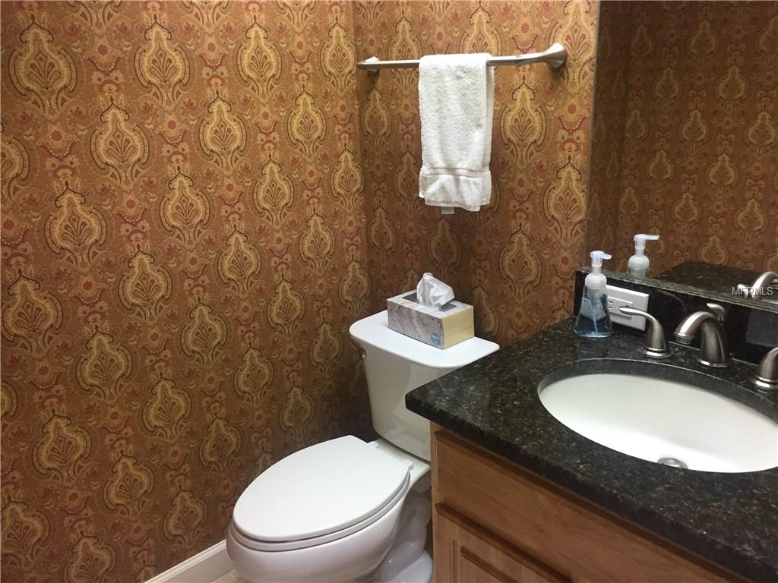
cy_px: 292
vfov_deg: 48.2
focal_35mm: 29
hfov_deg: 61.7
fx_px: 652
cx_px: 389
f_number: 2.2
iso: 50
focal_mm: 4.15
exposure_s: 1/30
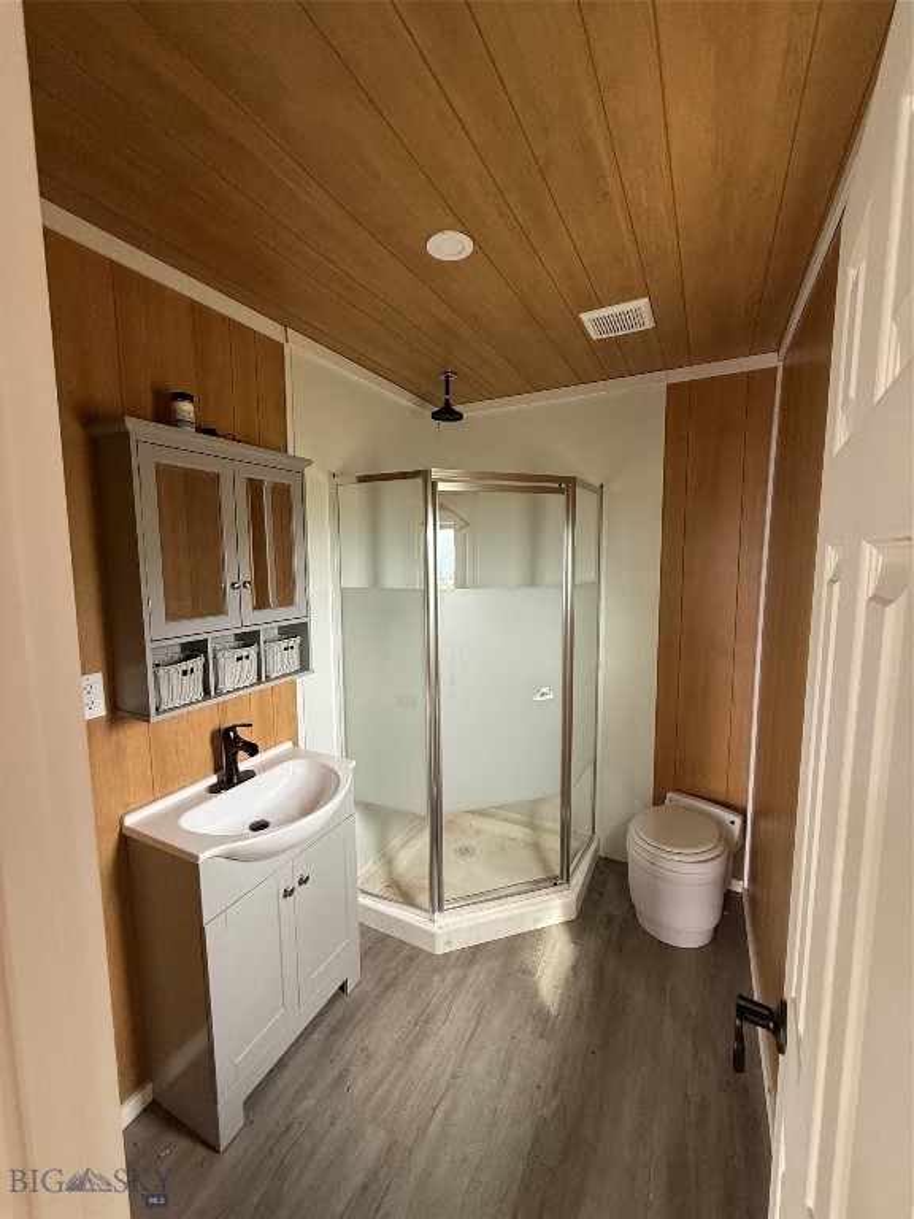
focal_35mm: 14
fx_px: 493
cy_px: 610
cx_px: 457
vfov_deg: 102.1
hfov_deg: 85.7
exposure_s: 1/99
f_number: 2.2
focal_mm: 2.22
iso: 200
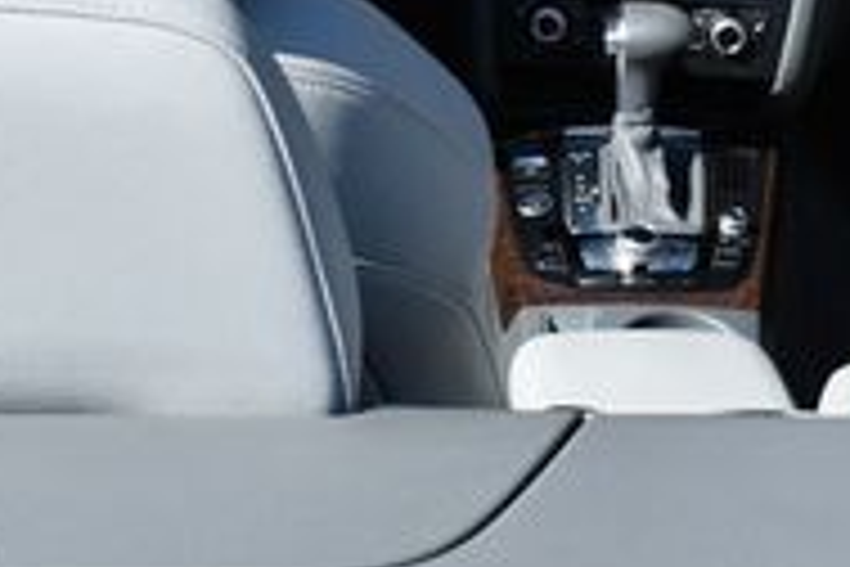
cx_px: 616
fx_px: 3683
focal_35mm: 156
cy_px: -274
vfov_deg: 8.6
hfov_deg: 13.1
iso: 140
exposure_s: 1/250
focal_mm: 23
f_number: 8
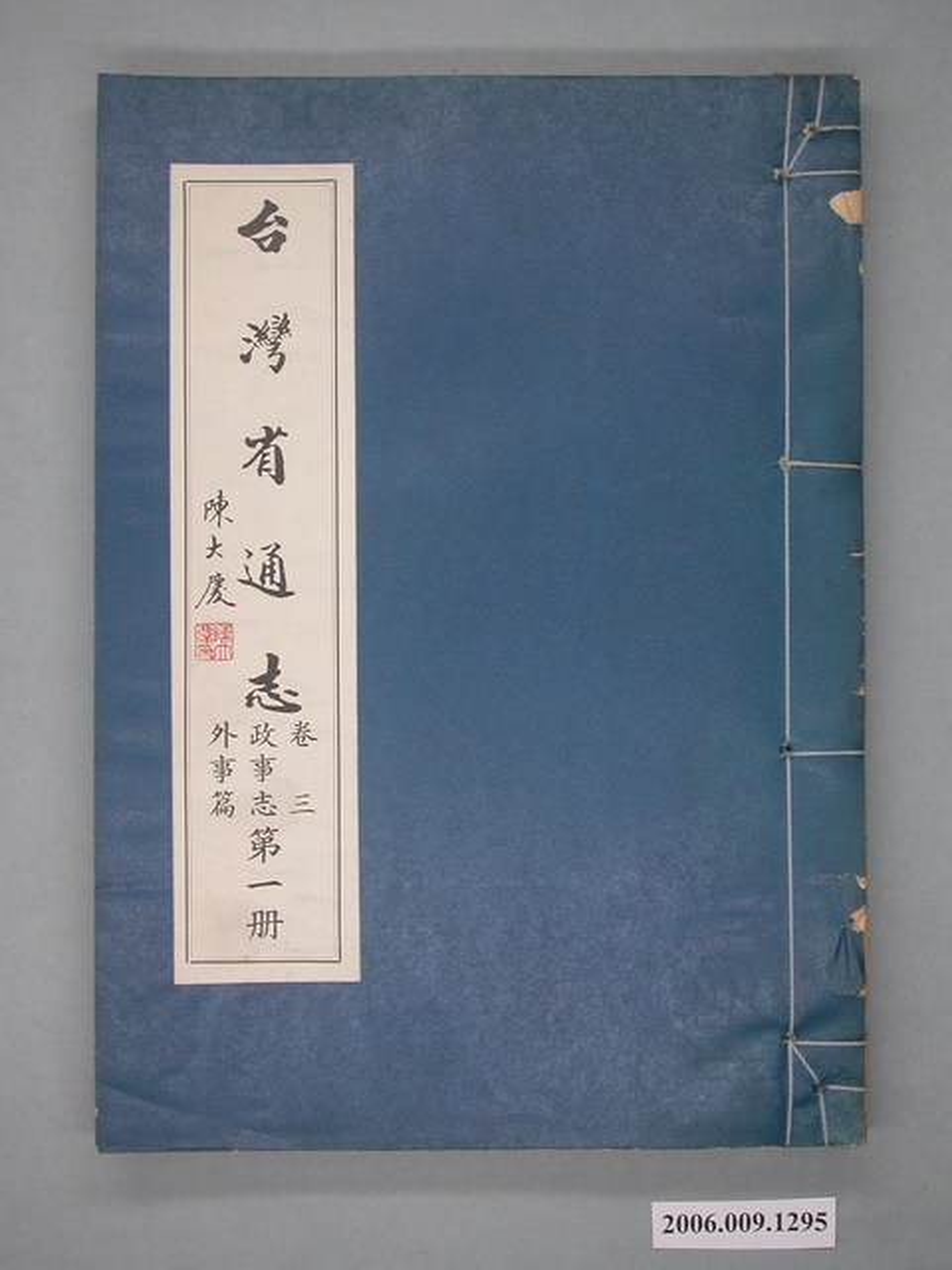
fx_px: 1943
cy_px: 635
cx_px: 476
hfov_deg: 27.5
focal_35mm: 53
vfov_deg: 36.2
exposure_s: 1/66
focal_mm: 11.1
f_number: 2.9
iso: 100
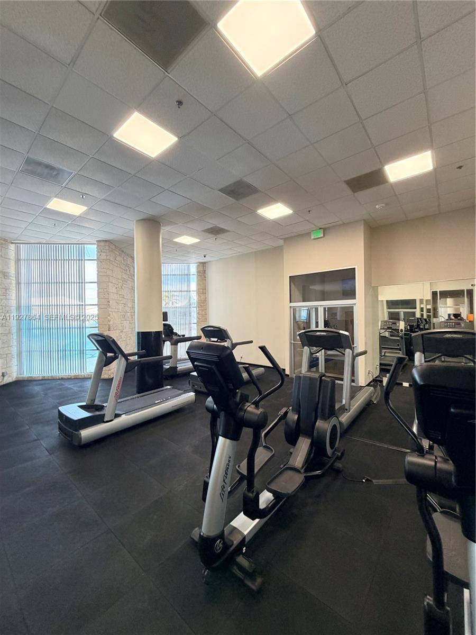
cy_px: 318
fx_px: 257
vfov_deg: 102.1
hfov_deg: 85.7
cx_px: 238
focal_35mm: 14
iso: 200
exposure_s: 1/60
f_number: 2.2
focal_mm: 2.22
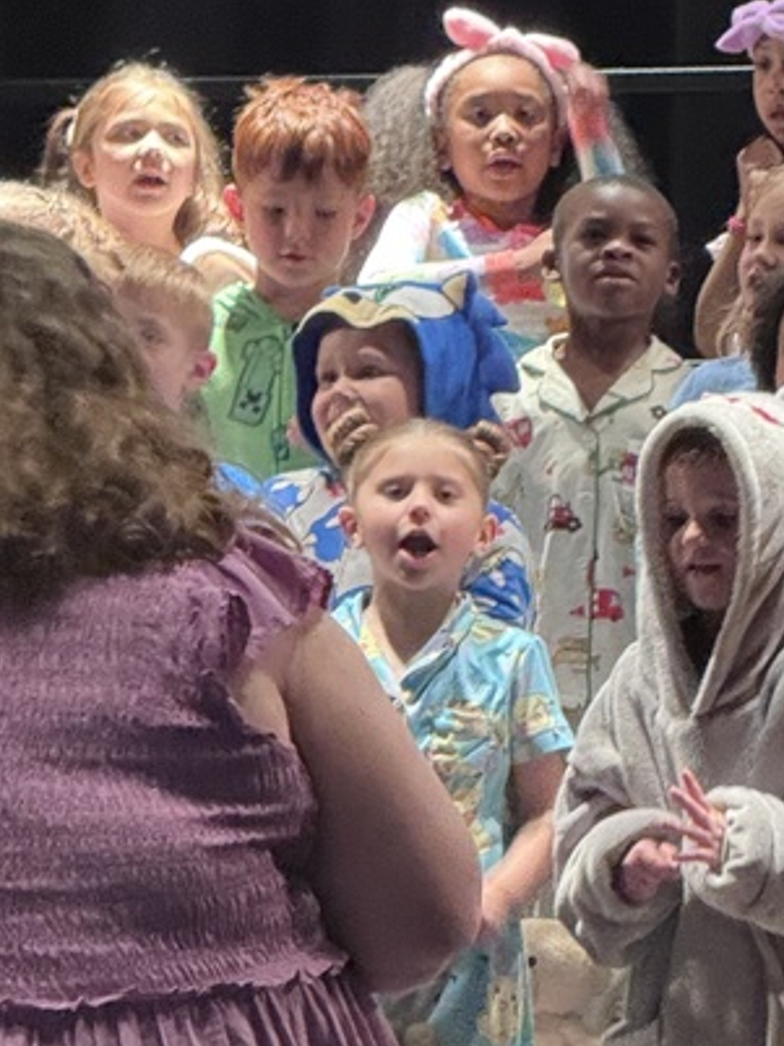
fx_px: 9250
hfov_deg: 4.8
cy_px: 742
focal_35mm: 306
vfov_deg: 6.5
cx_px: 792
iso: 640
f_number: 2.8
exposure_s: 1/60
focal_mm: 15.66
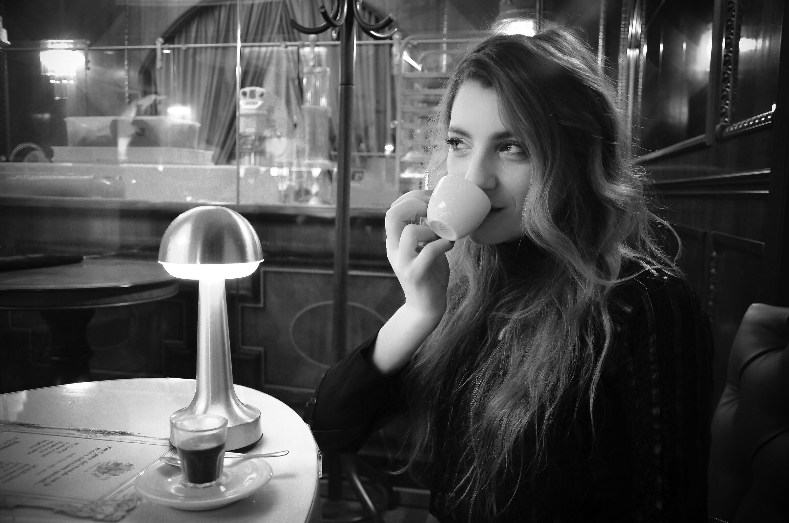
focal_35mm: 33
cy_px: 262
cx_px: 394
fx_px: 722
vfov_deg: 39.8
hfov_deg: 57.3
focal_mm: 22
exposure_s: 1/15
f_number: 3.8
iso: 800
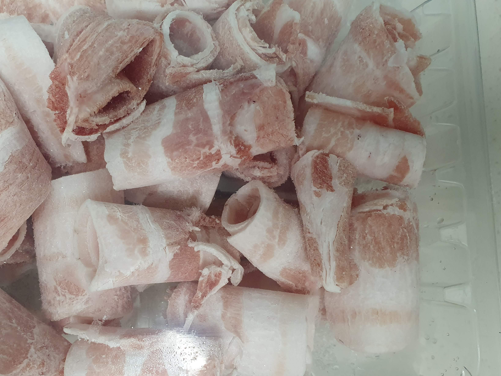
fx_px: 463
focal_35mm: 32
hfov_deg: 56.3
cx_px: 193
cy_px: 204
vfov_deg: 44.1
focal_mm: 4.32
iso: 200
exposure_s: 1/120
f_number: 2.4
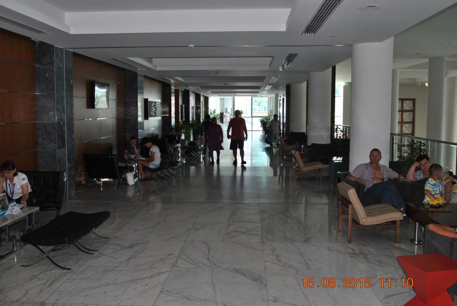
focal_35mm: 36
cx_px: 228
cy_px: 153
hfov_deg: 53.1
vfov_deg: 37.0
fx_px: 458
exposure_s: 1/60
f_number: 4.5
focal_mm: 24
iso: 200
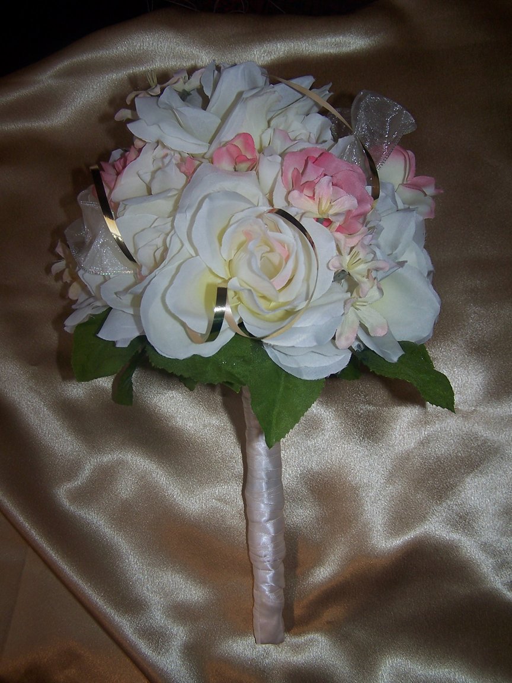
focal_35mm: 38
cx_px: 256
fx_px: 749
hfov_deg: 37.7
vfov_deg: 49.0
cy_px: 342
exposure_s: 1/60
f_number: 2.8
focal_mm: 6.3
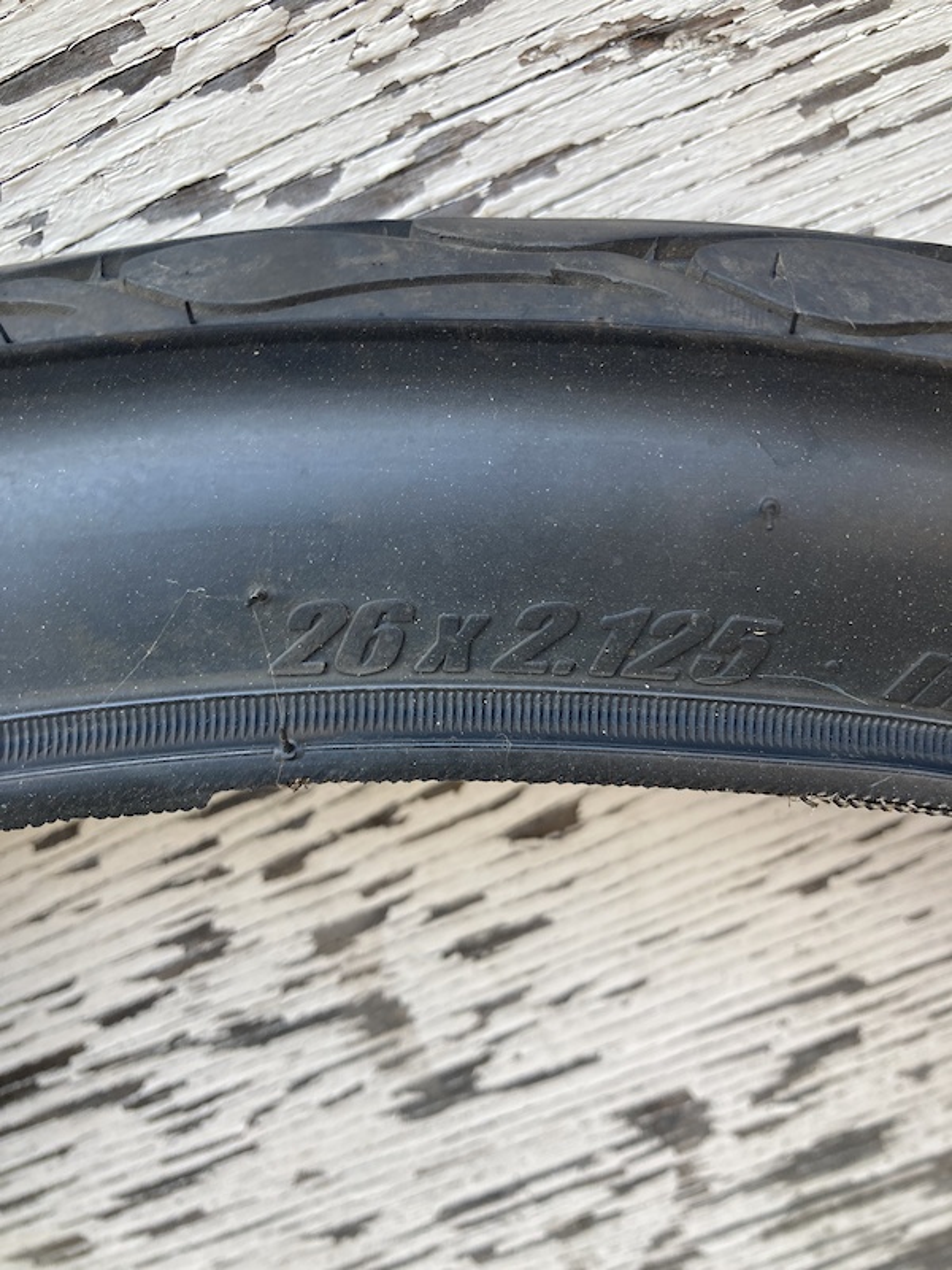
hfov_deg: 49.7
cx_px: 476
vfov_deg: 63.4
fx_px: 1027
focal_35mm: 28
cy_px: 635
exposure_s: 1/121
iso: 25
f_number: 1.8
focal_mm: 3.99
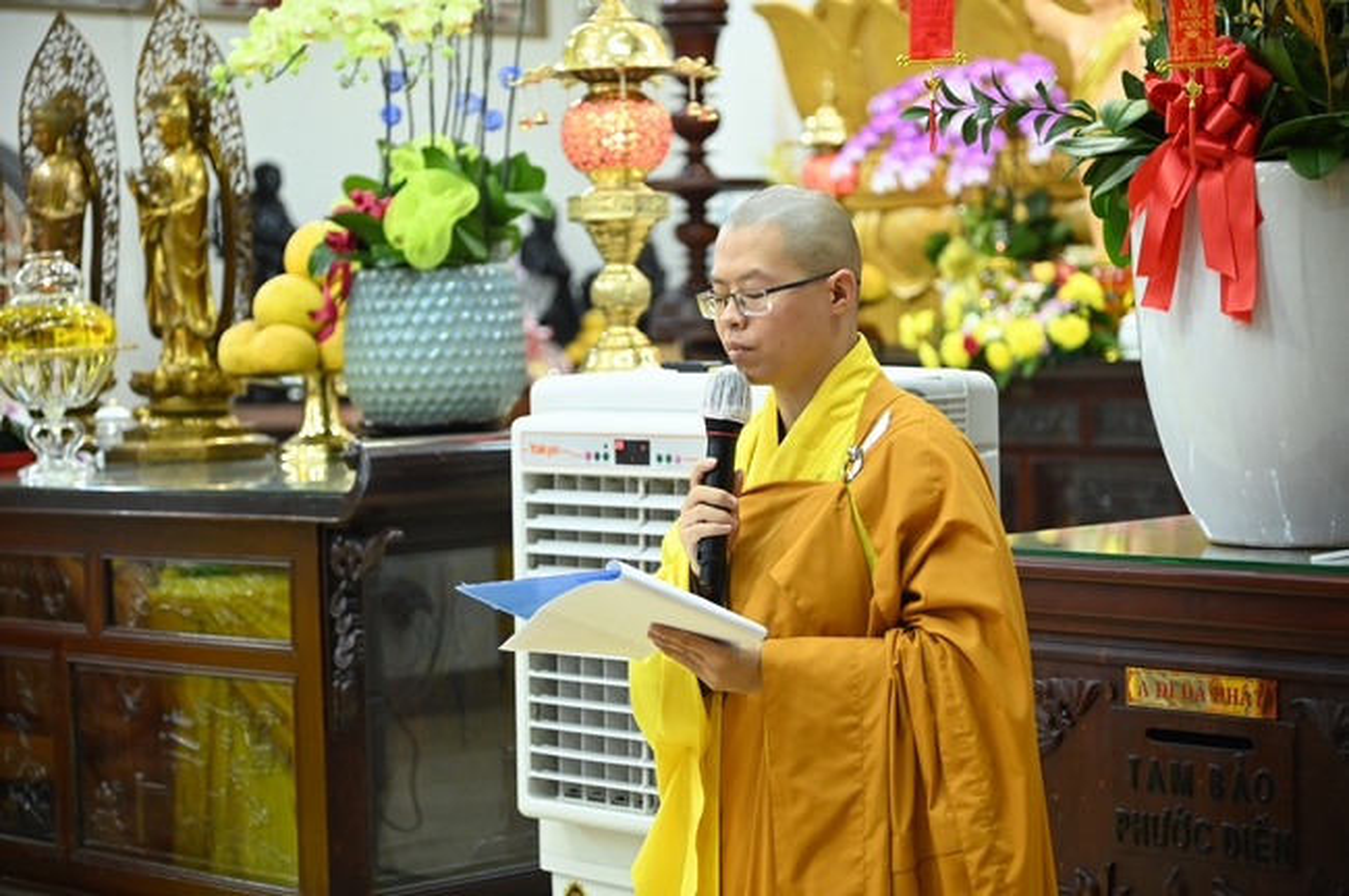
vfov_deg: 16.6
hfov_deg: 24.8
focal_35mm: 82
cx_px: 674
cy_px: 448
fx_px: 3070
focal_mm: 82
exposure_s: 1/40
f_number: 4
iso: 2000
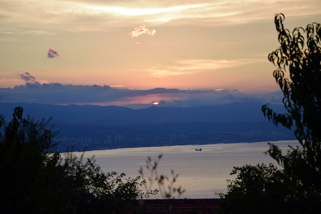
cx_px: 160
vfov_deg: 13.8
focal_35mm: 99
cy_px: 107
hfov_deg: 20.6
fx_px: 883
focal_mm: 66
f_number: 6.3
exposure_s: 1/200
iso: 200
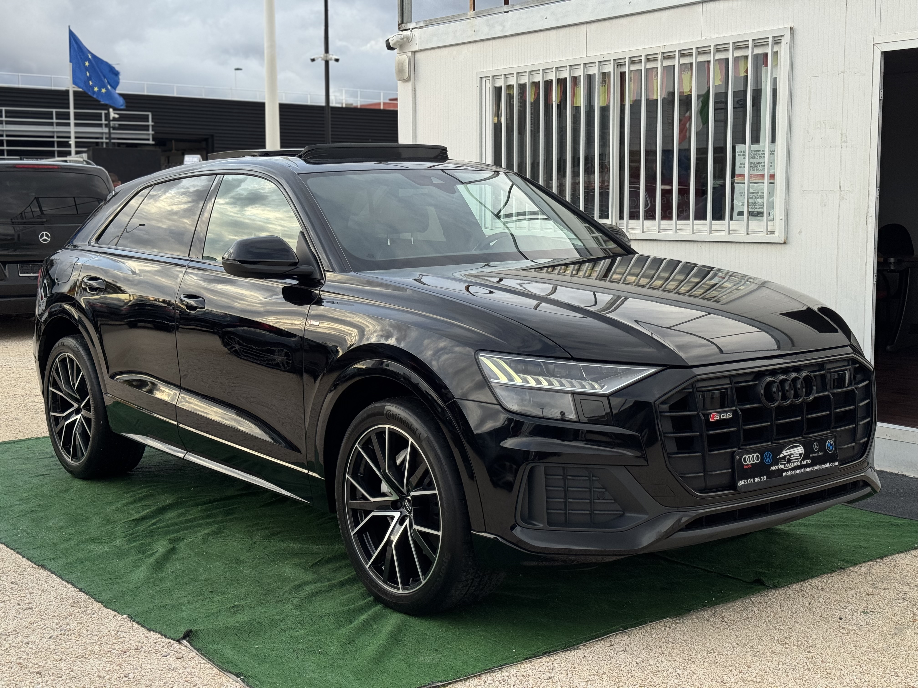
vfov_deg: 30.3
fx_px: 1273
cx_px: 459
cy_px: 344
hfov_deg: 39.7
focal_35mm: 48
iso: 64
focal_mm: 6.76
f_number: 1.78
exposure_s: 1/876
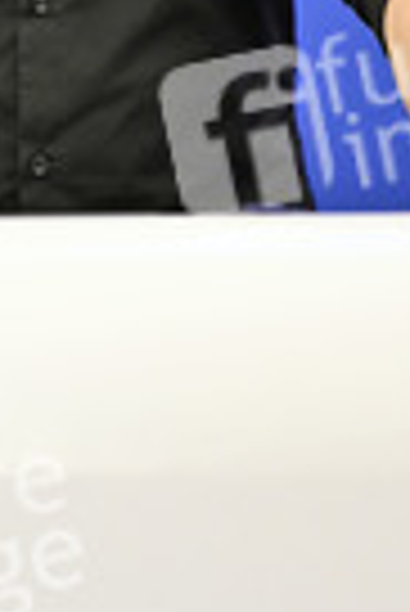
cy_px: -112
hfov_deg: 2.9
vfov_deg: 4.4
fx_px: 8008
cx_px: -18
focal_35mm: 470
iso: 4000
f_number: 2.8
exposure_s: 1/640
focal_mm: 160
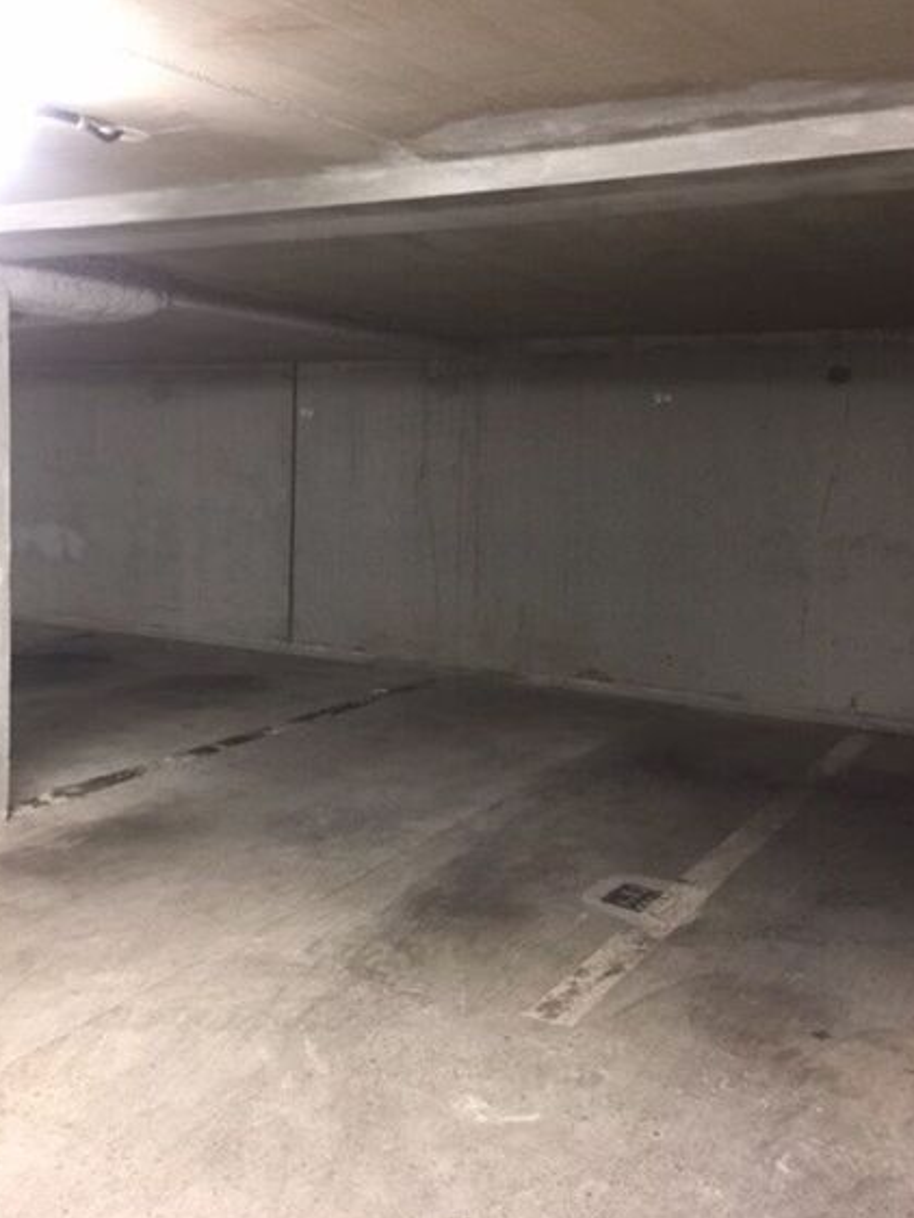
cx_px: 435
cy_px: 550
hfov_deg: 43.0
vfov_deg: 55.2
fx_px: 1161
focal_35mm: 33
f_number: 2.2
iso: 250
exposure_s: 1/33
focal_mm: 4.15
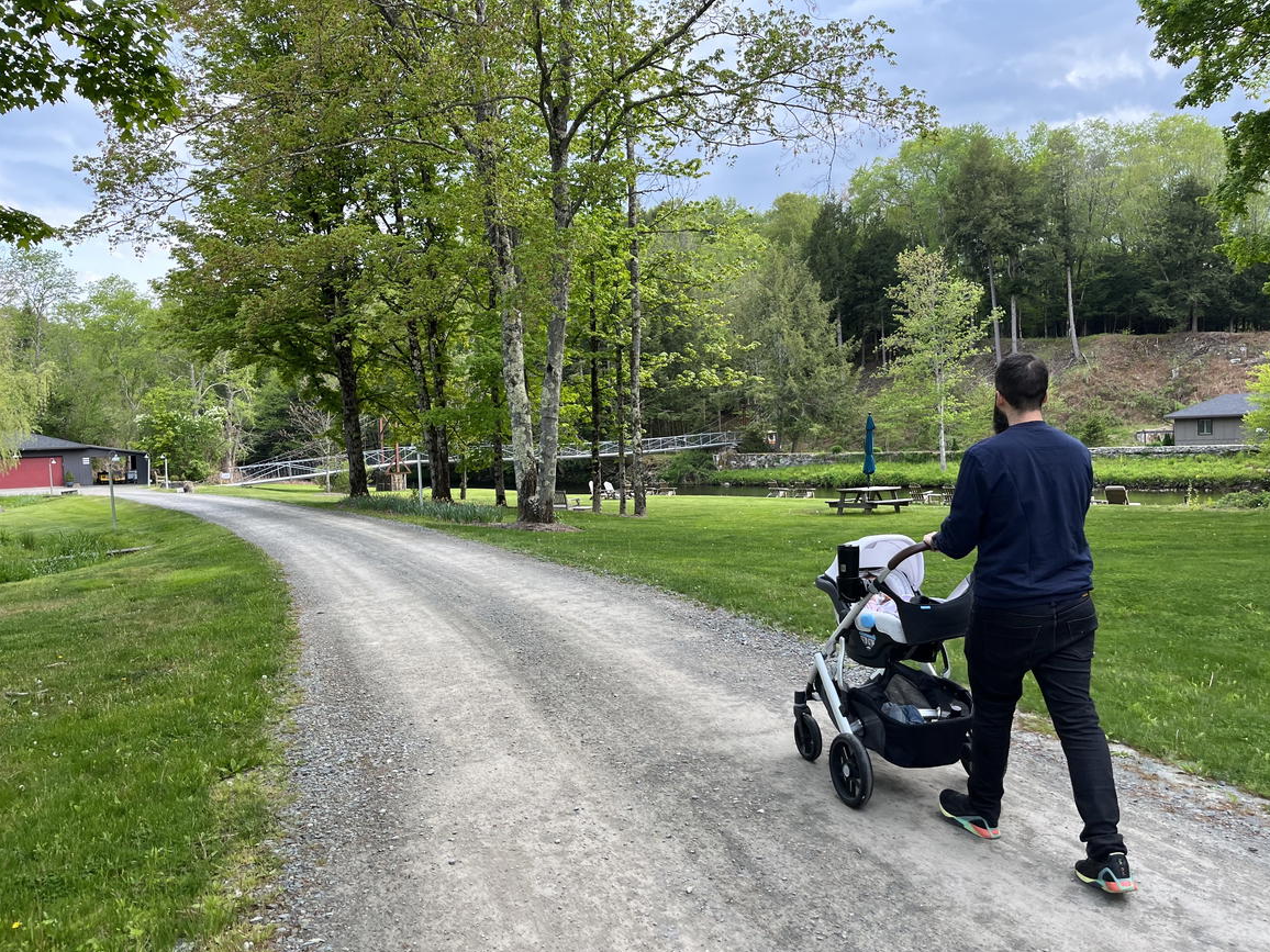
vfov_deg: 51.4
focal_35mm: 27
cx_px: 639
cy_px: 484
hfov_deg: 65.3
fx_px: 991
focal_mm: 5.1
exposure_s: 1/279
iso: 40
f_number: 1.6
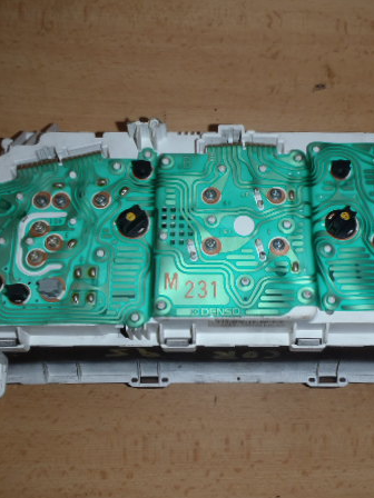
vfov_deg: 46.8
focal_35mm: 40
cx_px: 210
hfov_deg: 35.9
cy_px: 248
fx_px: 576
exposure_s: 1/30
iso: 100
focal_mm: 5
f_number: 3.9
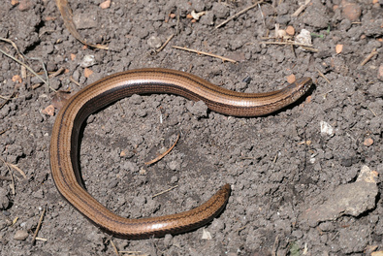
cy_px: 128
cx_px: 190
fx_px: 2534
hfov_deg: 8.6
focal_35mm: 238
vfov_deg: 5.8
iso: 200
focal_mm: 86.5
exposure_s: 1/500
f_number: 6.3
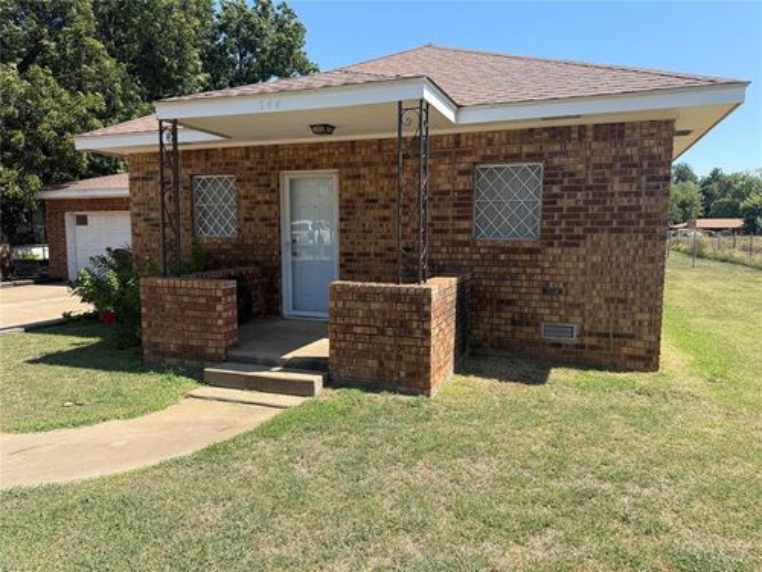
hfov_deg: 71.6
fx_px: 528
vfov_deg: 56.8
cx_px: 381
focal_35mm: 24
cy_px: 286
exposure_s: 1/2299
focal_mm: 6.76
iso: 80
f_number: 1.78
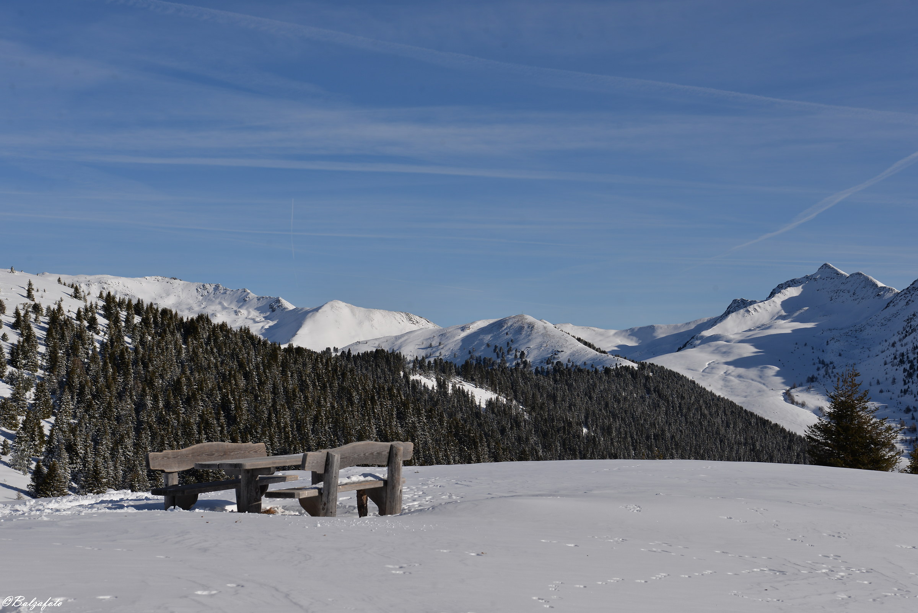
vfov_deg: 24.2
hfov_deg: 35.6
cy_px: 306
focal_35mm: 56
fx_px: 1428
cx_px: 459
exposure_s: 1/640
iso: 100
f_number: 11
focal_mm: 56
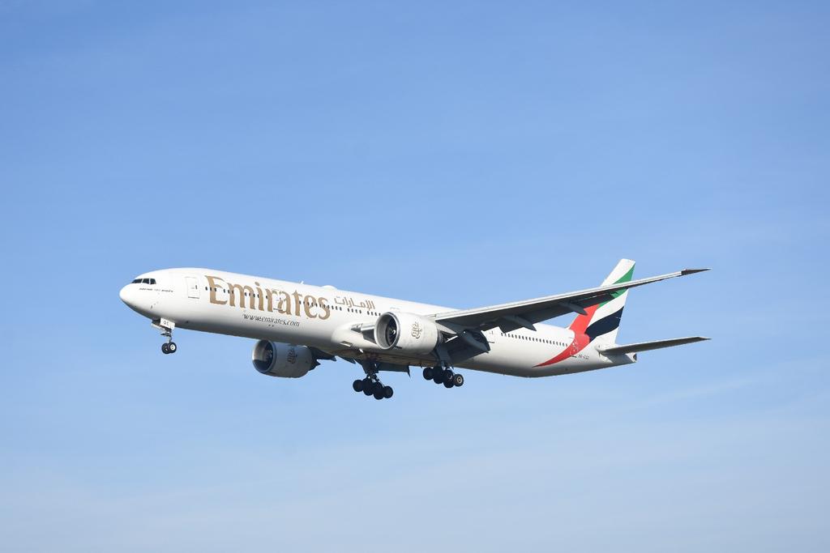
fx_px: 2283
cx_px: 415
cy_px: 276
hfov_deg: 20.6
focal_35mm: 99
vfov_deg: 13.8
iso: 200
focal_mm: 66
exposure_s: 1/1250
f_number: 7.1
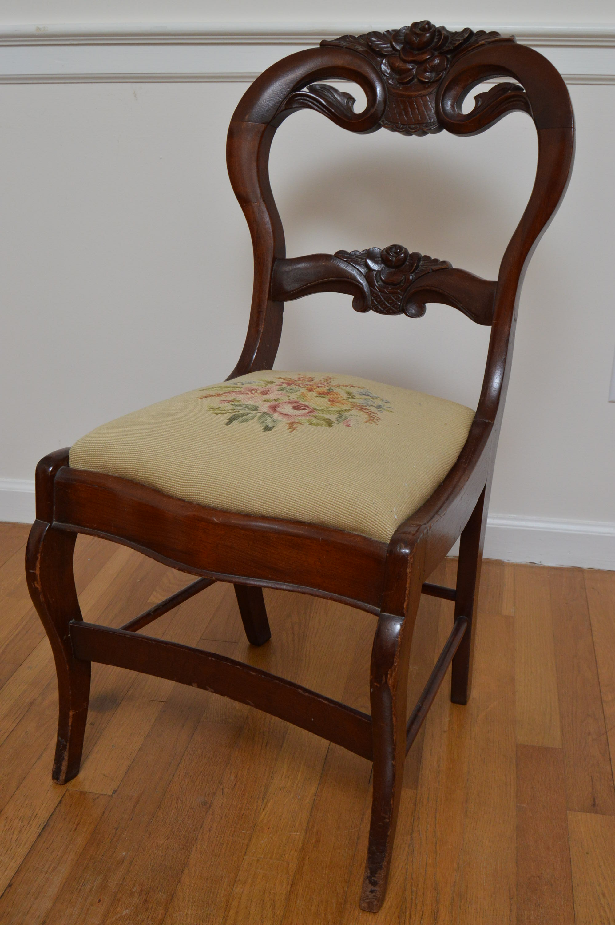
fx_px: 1001
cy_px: 462
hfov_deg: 34.1
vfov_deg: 49.6
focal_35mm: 39
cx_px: 308
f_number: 8
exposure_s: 1/80
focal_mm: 26
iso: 800
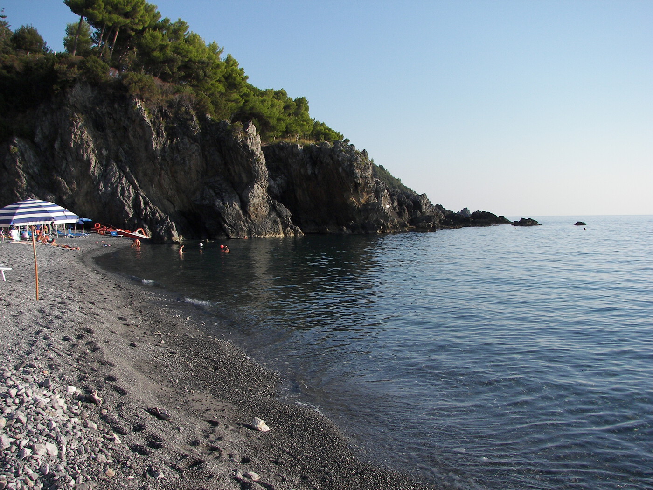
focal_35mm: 36
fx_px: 679
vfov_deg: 39.7
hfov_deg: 51.4
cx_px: 326
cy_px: 245
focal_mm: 6
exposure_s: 1/640
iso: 64
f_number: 4
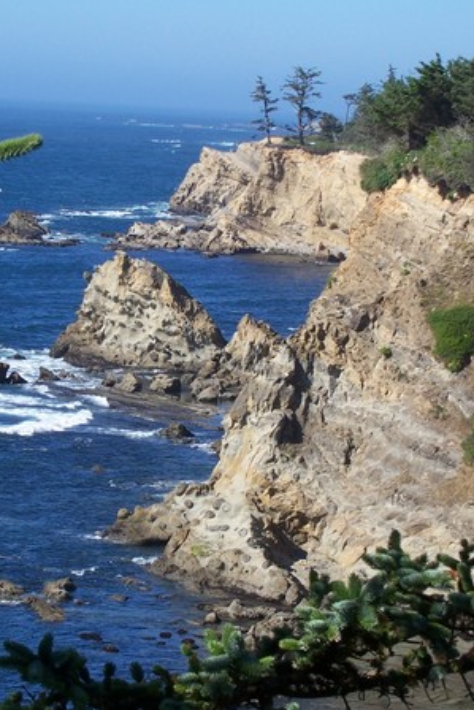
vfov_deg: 12.1
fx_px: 3355
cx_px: 190
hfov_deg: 8.1
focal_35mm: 170
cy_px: 355
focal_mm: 21
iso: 80
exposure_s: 1/350
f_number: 5.6
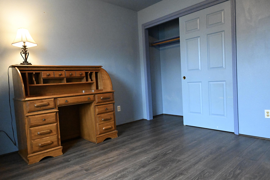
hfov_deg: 73.7
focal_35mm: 24
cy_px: 90
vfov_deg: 53.1
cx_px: 135
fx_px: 180
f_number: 7.1
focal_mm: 24
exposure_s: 1/160
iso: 20000
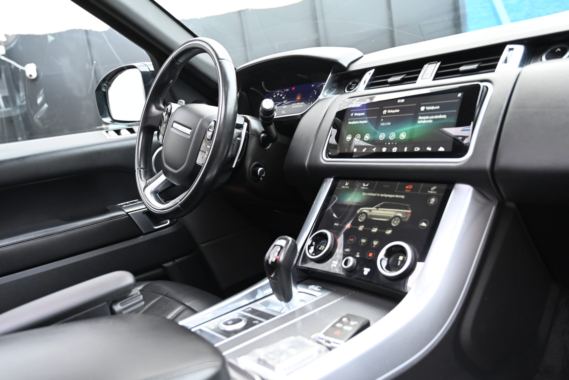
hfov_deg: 60.3
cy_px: 190
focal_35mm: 31
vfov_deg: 42.3
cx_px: 284
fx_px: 490
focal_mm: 31
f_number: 4
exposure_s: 1/125
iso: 2500
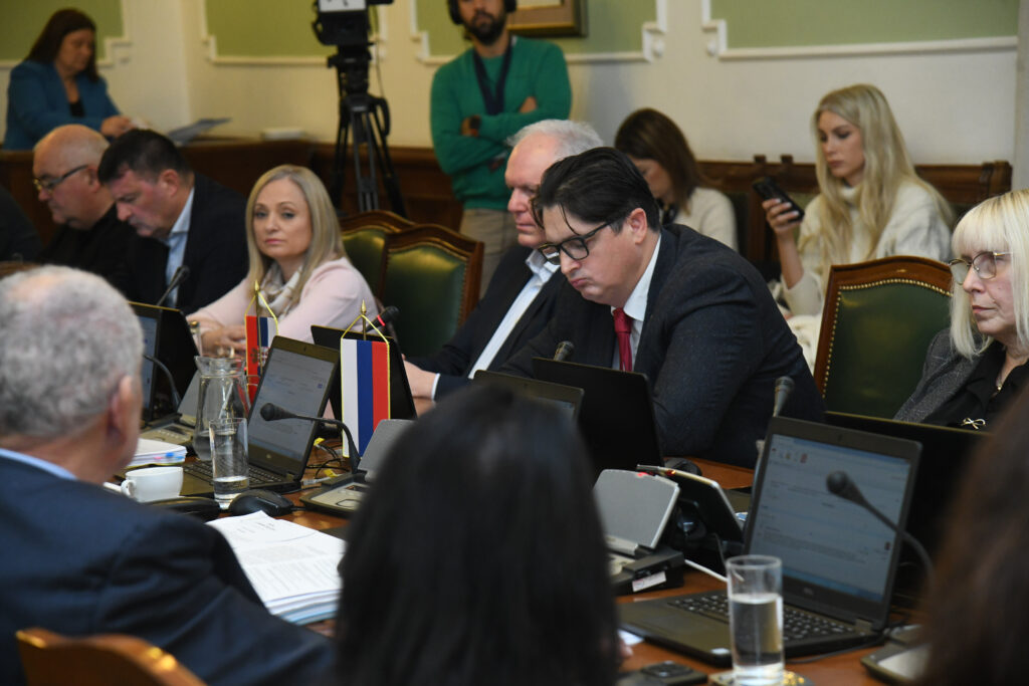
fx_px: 2801
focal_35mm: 98
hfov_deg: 20.8
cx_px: 514
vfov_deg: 14.0
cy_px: 343
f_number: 5
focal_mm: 98
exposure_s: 1/250
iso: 4000
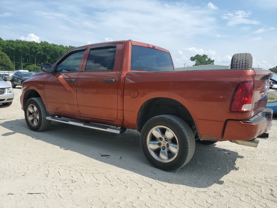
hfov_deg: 67.3
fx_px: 208
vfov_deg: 53.1
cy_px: 104
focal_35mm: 26
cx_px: 138
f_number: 1.5
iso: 50
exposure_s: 1/3333
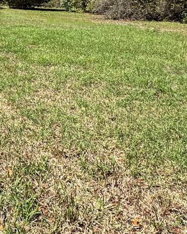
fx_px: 311
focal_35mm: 45
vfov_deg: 37.4
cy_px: 8
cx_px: -54
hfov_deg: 27.9
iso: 40
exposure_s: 1/1078
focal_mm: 2.22
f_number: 2.2
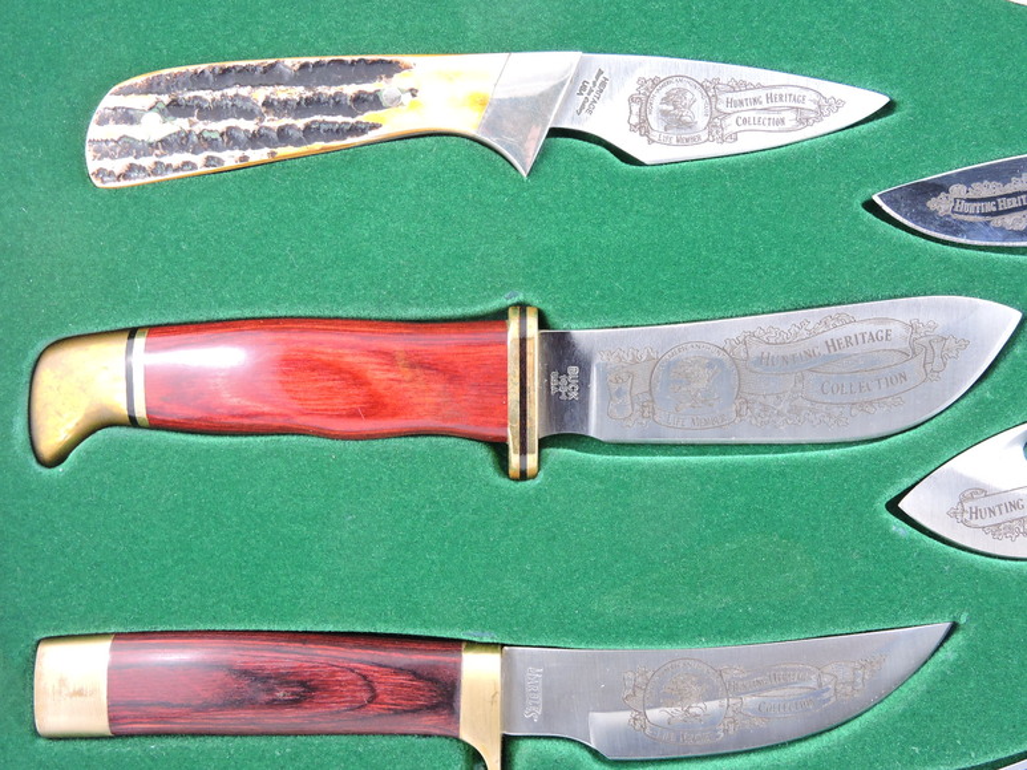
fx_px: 1632
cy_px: 385
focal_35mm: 55
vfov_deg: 26.6
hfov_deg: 34.9
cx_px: 514
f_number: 4
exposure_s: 1/30
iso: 400
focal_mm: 9.9
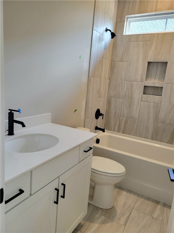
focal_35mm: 26
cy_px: 116
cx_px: 87
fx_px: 174
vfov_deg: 67.3
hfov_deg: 53.1
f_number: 1.8
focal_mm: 5.4
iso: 160
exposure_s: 1/120
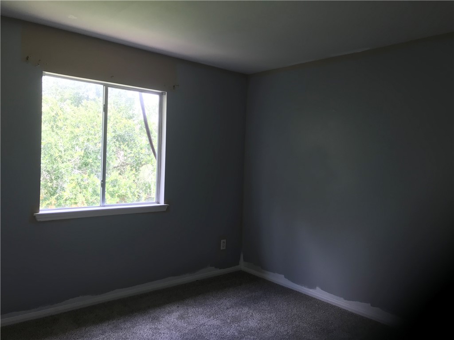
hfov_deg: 63.4
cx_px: 227
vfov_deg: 49.7
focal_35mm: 28
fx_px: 367
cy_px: 170
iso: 32
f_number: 1.8
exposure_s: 1/60
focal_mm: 3.99
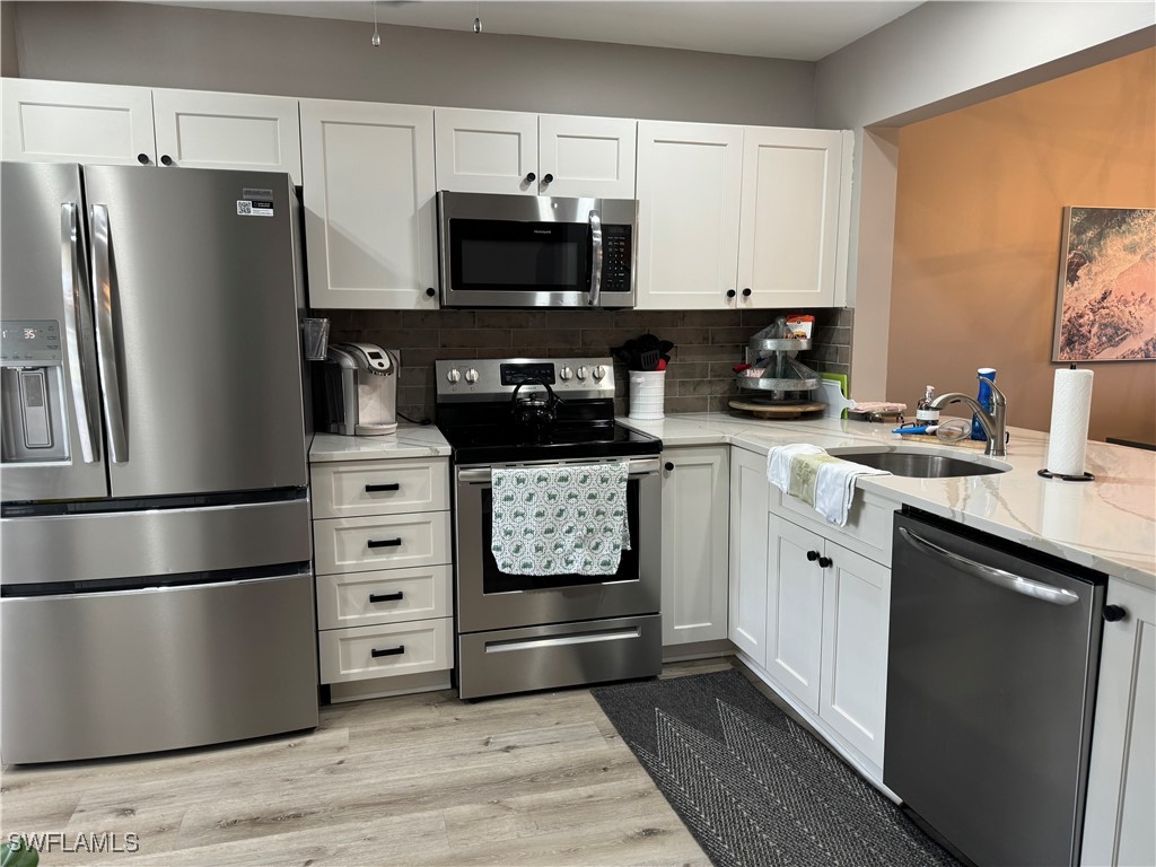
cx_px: 578
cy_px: 434
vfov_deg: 56.8
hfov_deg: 71.6
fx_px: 801
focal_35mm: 24
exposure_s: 1/60
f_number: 1.78
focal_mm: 6.86
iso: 125
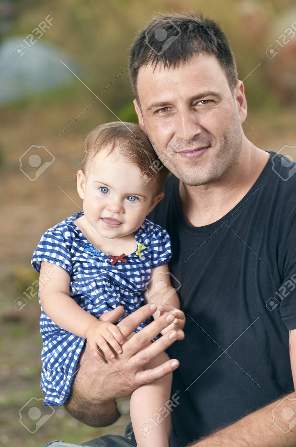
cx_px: 148
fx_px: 2787
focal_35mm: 225
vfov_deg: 9.2
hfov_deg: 6.1
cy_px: 224
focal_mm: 150
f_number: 4.5
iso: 200
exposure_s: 1/200
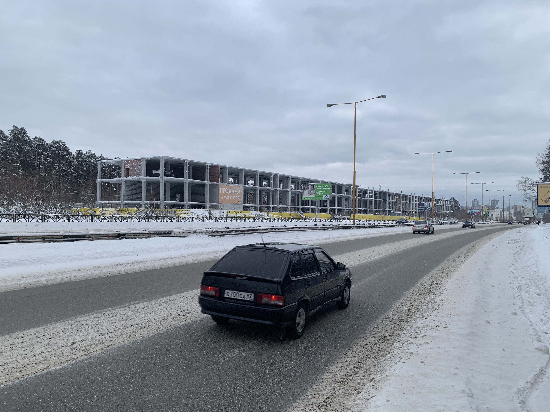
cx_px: 275
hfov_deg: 67.3
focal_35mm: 26
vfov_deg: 53.1
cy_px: 206
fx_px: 413
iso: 25
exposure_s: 1/429
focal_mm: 4.25
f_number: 1.8
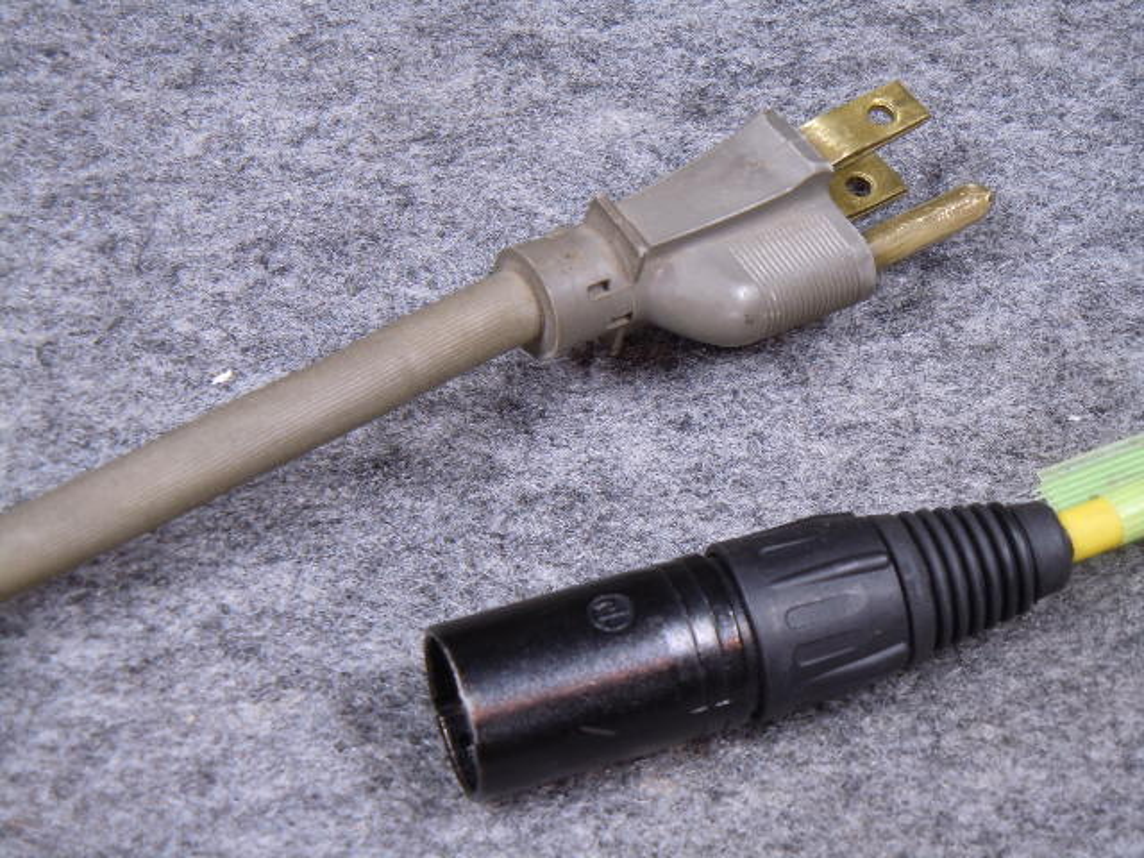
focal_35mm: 116
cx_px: 572
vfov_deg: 12.8
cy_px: 429
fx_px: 3834
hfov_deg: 17.0
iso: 200
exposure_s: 1/4
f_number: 4.6
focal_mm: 20.9
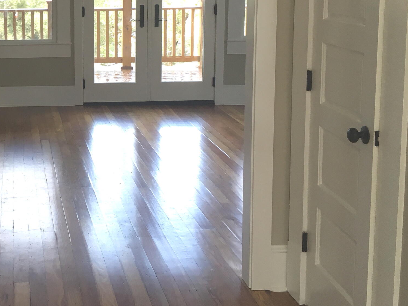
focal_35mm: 58
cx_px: 31
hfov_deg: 31.5
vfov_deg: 24.8
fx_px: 684
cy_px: 62
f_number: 2.2
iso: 25
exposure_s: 1/30
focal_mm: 4.15
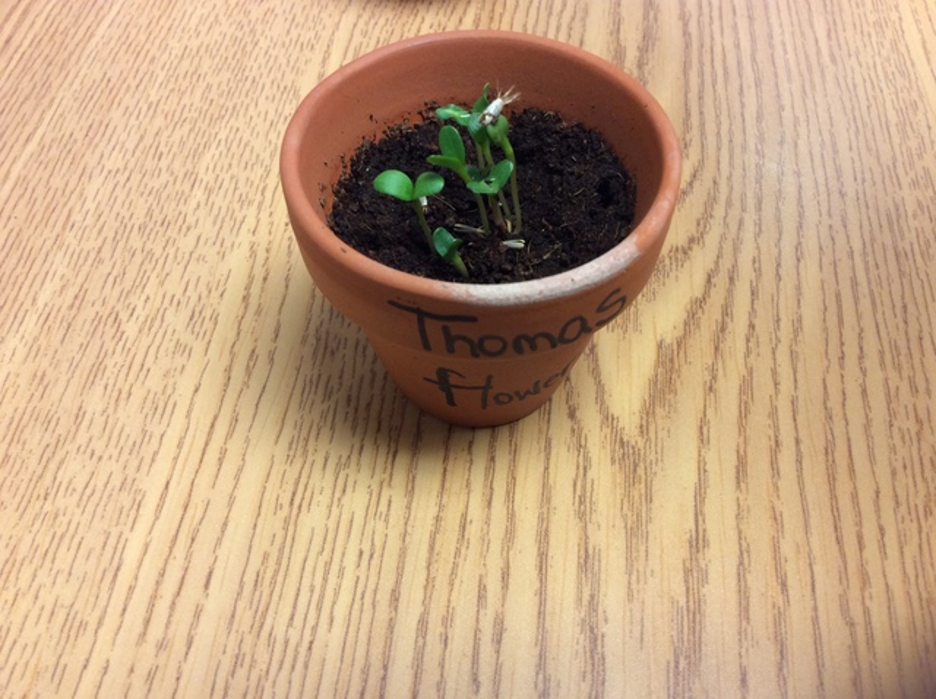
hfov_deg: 56.9
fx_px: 864
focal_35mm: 32
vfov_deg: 44.1
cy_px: 350
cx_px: 468
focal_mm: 3.3
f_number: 2.4
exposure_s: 1/24
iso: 80
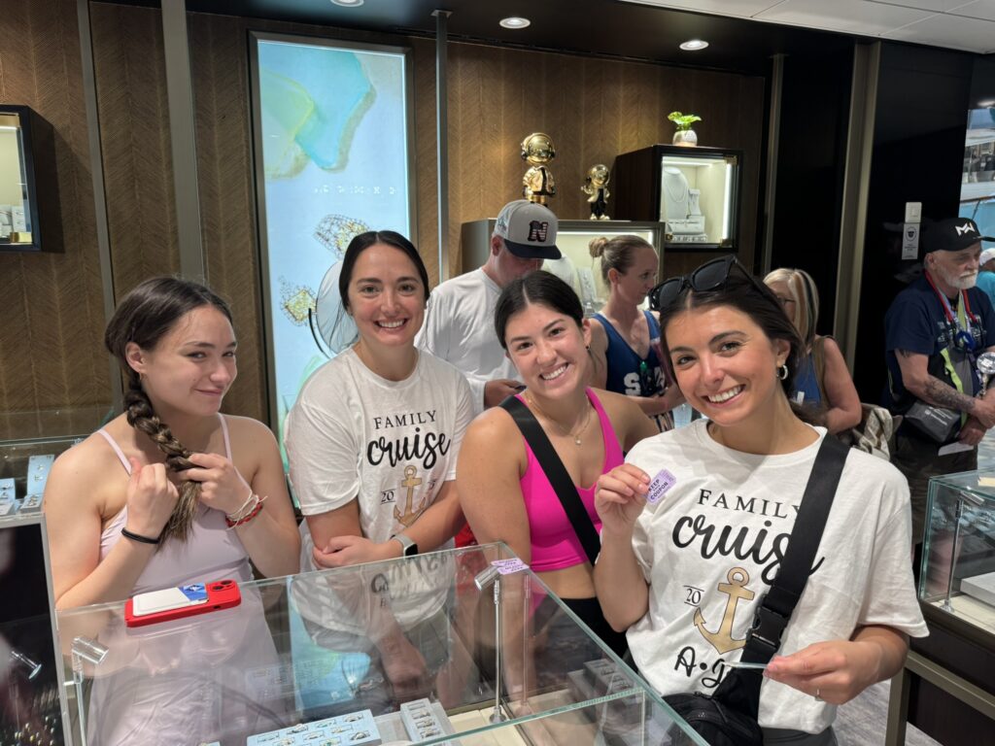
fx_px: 690
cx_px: 498
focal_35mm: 24
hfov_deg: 71.6
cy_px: 373
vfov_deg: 56.8
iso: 125
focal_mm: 6.76
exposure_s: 1/120
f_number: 1.78
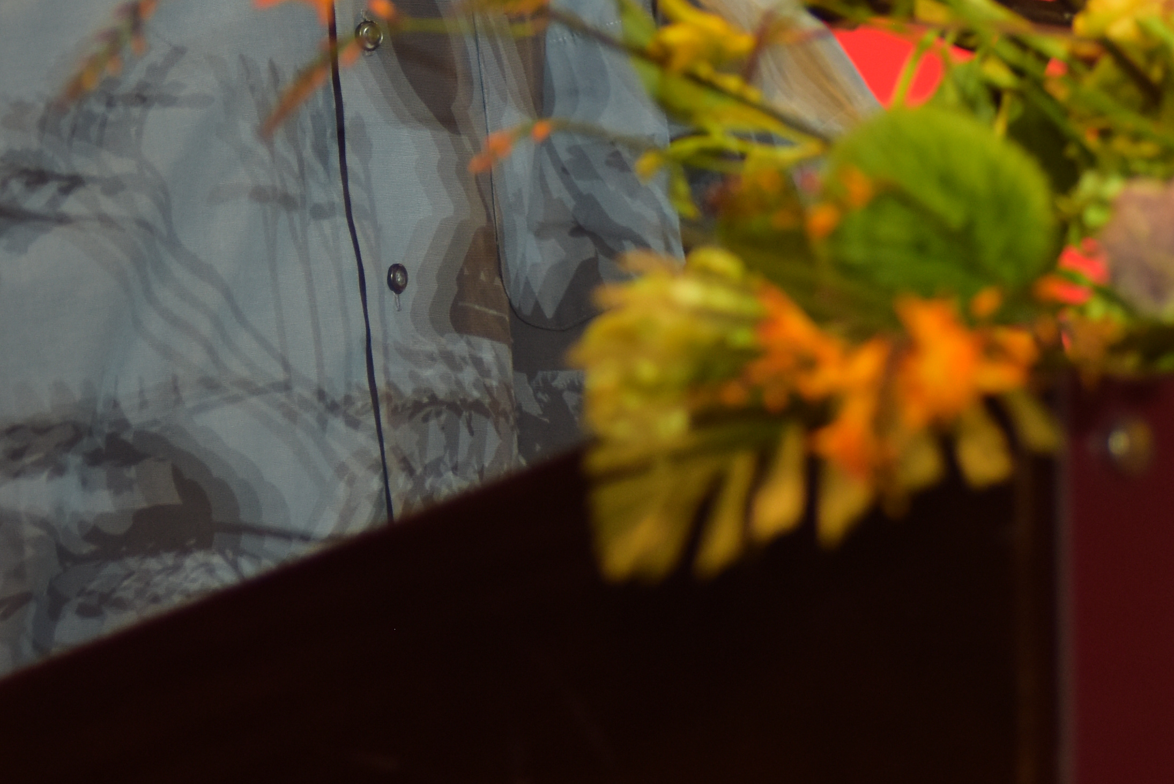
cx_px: 788
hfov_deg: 4.9
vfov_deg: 3.3
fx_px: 13701
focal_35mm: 420
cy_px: -308
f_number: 2.8
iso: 500
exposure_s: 1/80
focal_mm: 125
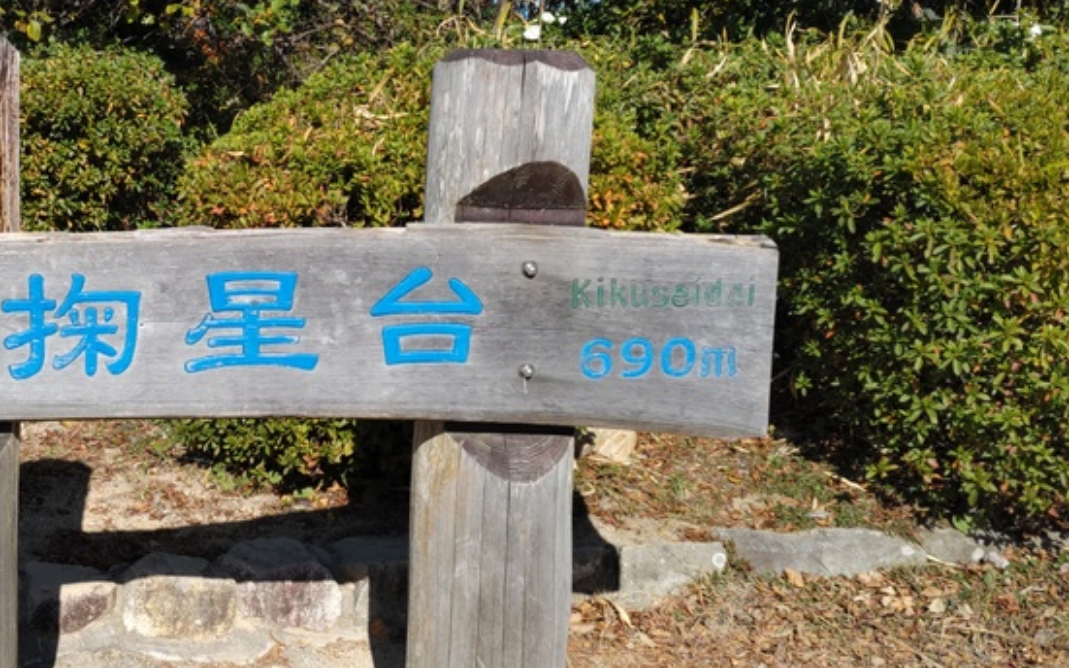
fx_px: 1398
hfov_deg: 39.9
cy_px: 291
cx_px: 194
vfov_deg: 26.8
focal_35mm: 48
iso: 50
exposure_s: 1/1497
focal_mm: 4.8
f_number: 1.79
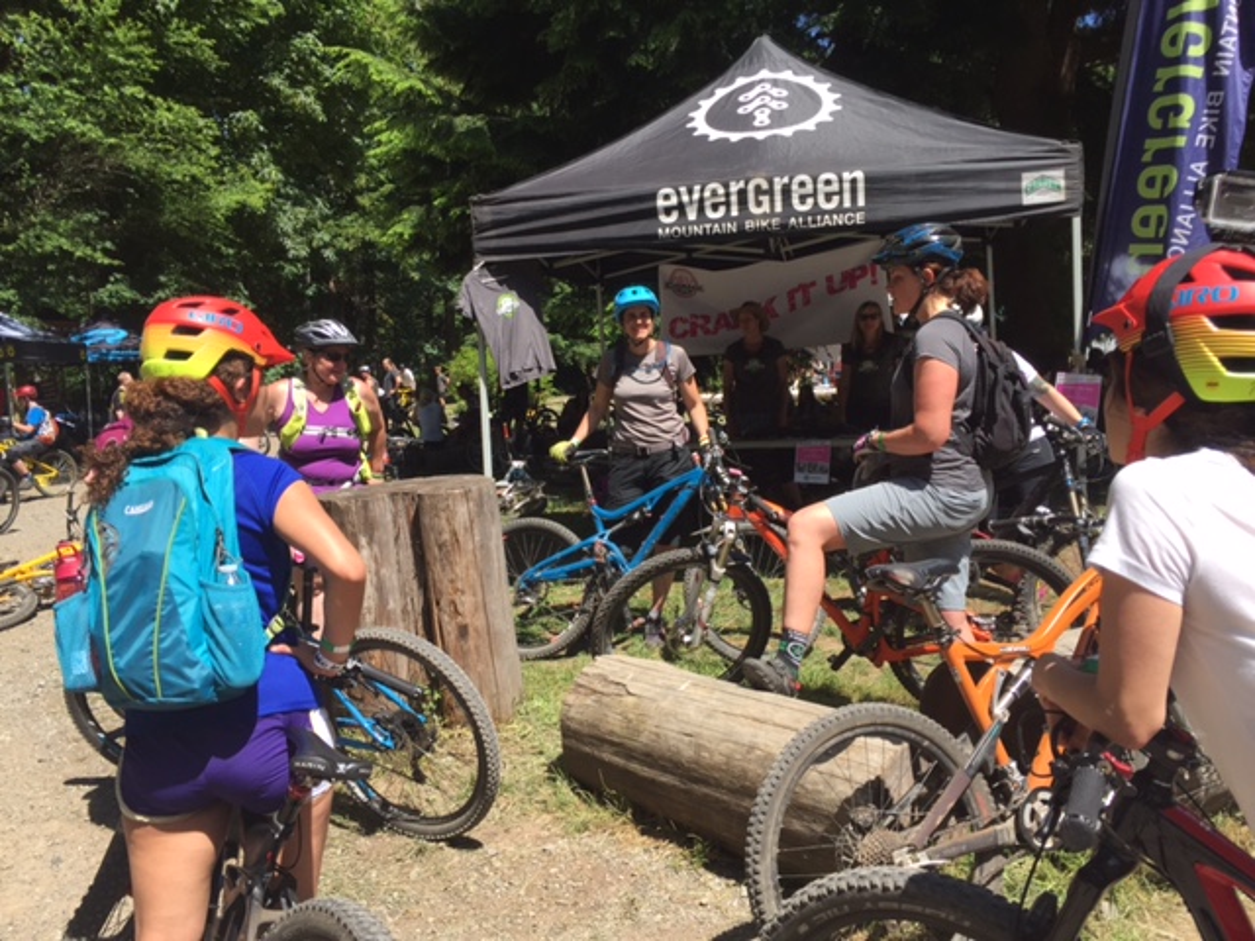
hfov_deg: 61.7
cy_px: 470
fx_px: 1051
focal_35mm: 29
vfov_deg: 48.2
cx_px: 628
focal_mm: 4.15
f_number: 2.2
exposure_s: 1/1041
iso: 32
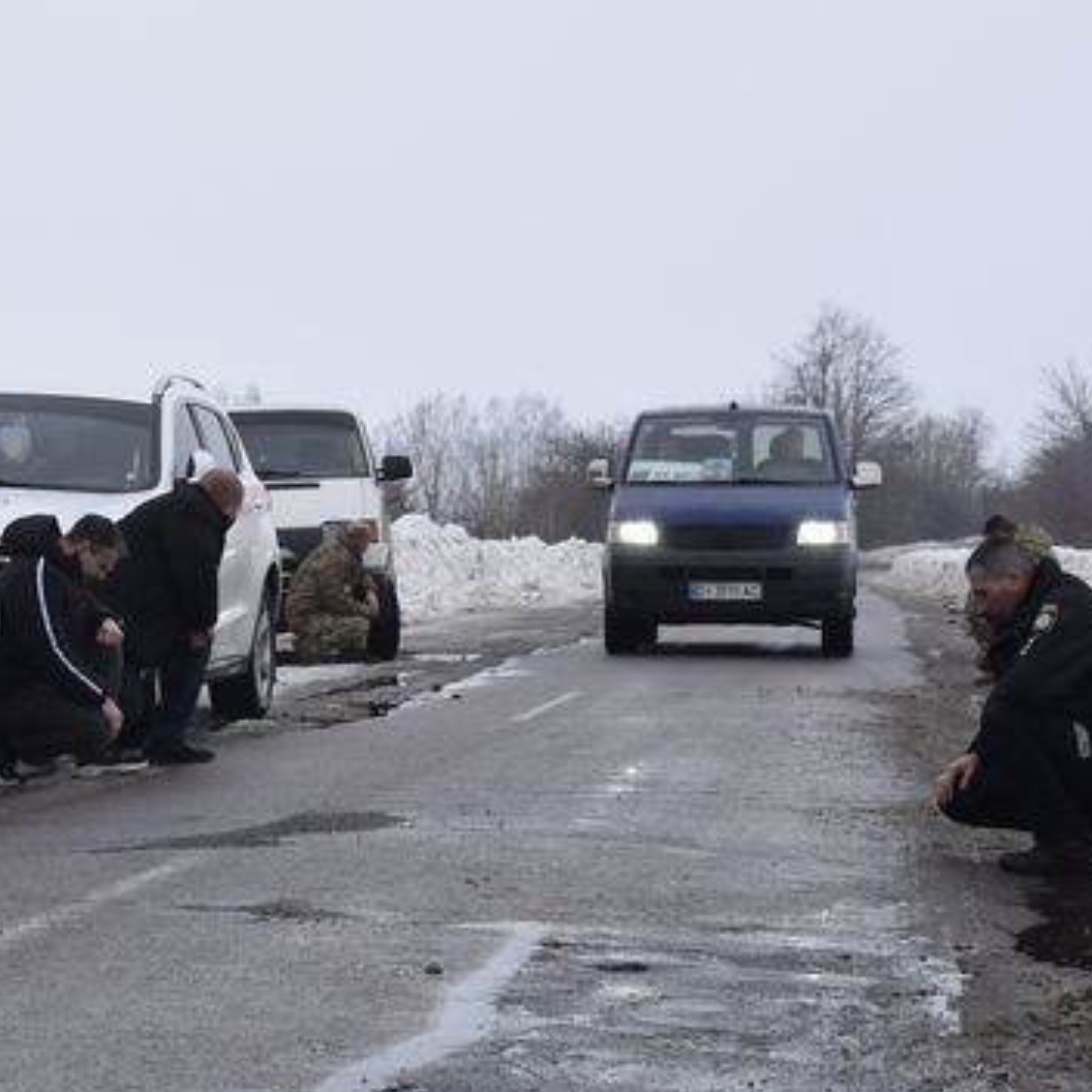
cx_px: 143
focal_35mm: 114
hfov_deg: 15.1
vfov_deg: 15.3
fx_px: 4069
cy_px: 667
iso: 200
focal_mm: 42
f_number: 10
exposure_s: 1/400
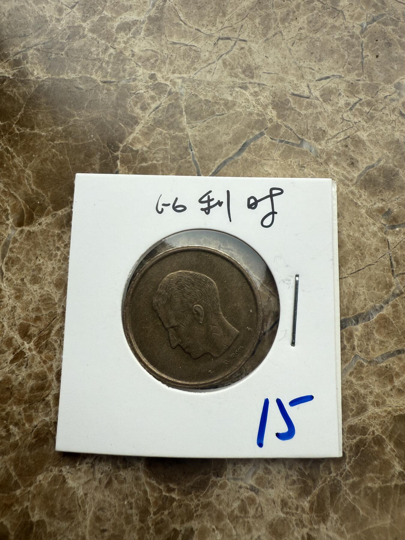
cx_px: 202
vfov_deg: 71.6
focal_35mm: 24
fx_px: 374
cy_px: 270
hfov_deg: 56.8
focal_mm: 2.22
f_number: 2.2
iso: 40
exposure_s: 1/201
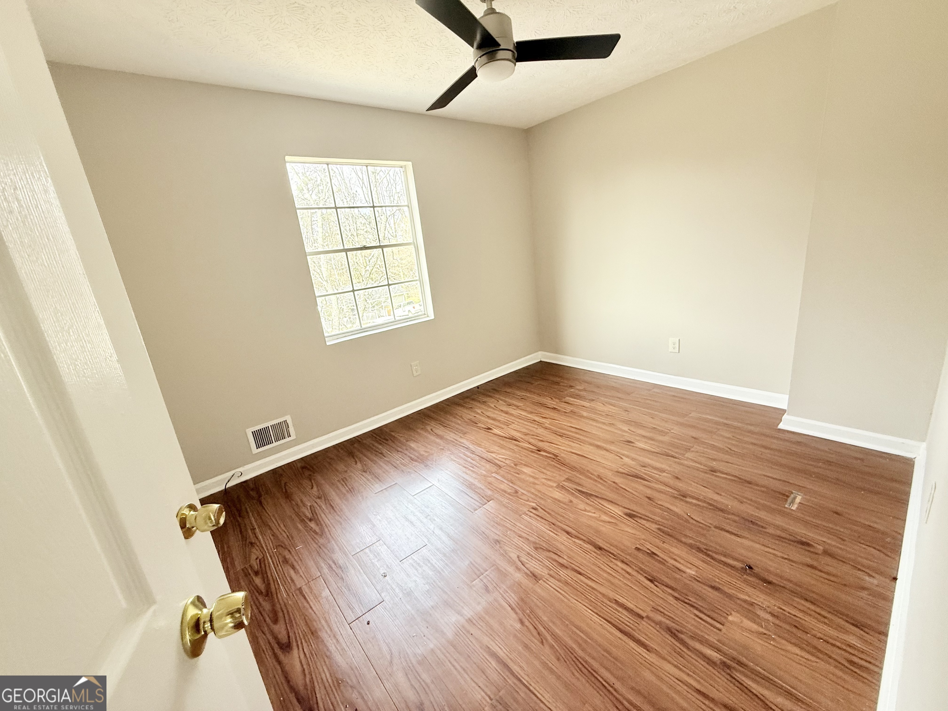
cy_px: 356
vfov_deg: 85.7
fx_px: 383
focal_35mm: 14
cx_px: 474
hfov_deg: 102.1
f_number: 2.2
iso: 125
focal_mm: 2.22
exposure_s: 1/99
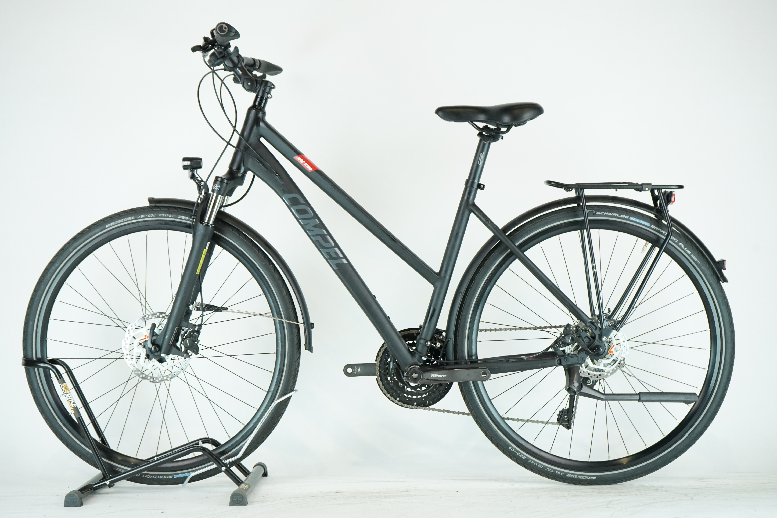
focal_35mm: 58
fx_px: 1252
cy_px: 259
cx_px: 388
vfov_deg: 23.4
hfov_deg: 34.5
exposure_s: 1/200
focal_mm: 58
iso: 2000
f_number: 6.3
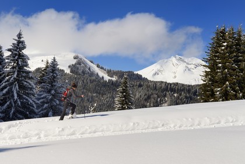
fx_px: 340
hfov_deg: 39.6
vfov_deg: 27.0
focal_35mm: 50
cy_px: 82
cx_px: 122
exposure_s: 1/250
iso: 200
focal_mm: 50
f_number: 18
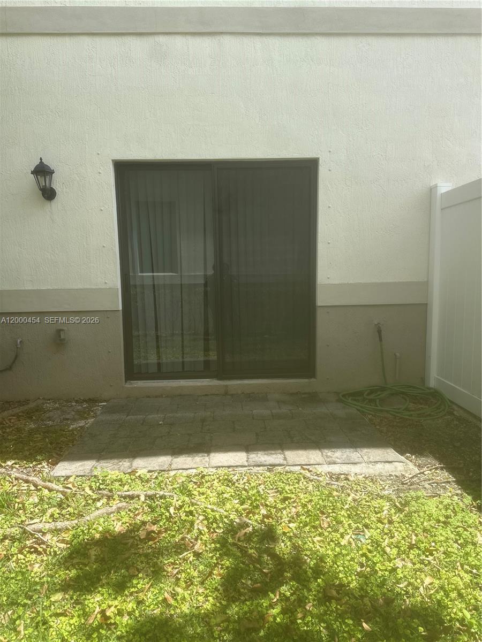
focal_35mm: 24
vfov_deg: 71.6
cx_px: 241
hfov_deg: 56.8
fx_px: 446
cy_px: 321
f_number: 1.78
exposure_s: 1/1880
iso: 80
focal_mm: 6.86
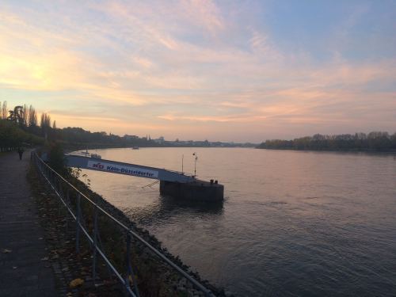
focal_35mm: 29
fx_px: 332
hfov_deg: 61.7
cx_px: 198
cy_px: 148
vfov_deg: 48.2
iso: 40
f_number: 2.2
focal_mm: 4.15
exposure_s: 1/60
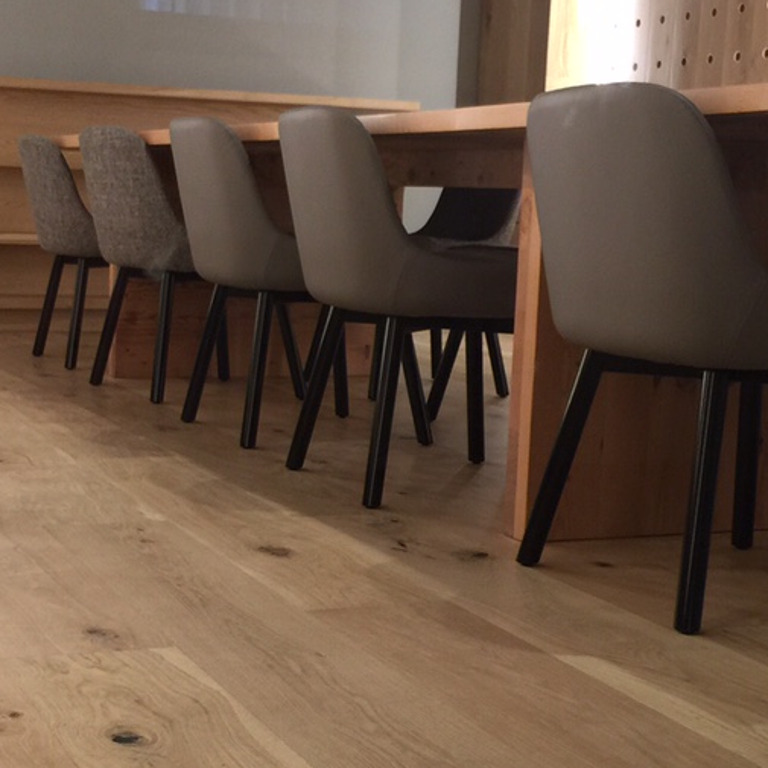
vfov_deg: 26.2
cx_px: 328
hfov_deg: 26.5
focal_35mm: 65
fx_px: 1632
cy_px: 552
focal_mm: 4.15
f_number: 2.2
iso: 40
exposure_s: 1/17
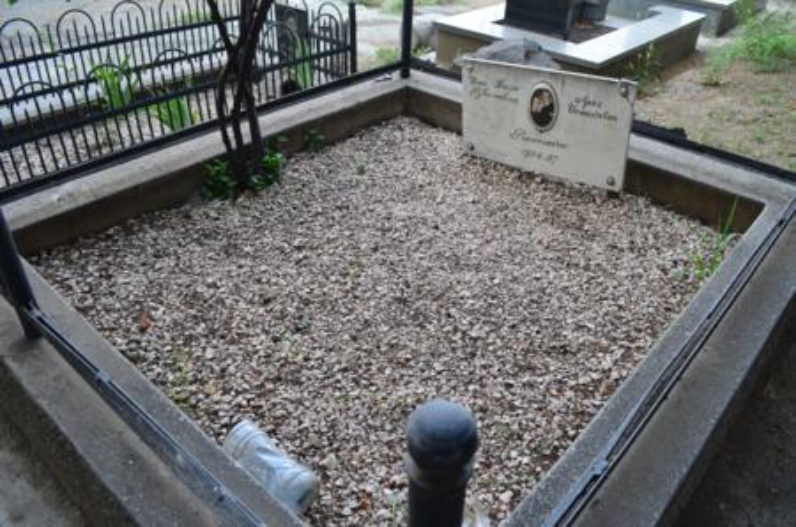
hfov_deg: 67.5
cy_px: 264
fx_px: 596
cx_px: 398
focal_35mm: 27
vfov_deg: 47.7
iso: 220
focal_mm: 18
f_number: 5.6
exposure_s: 1/40
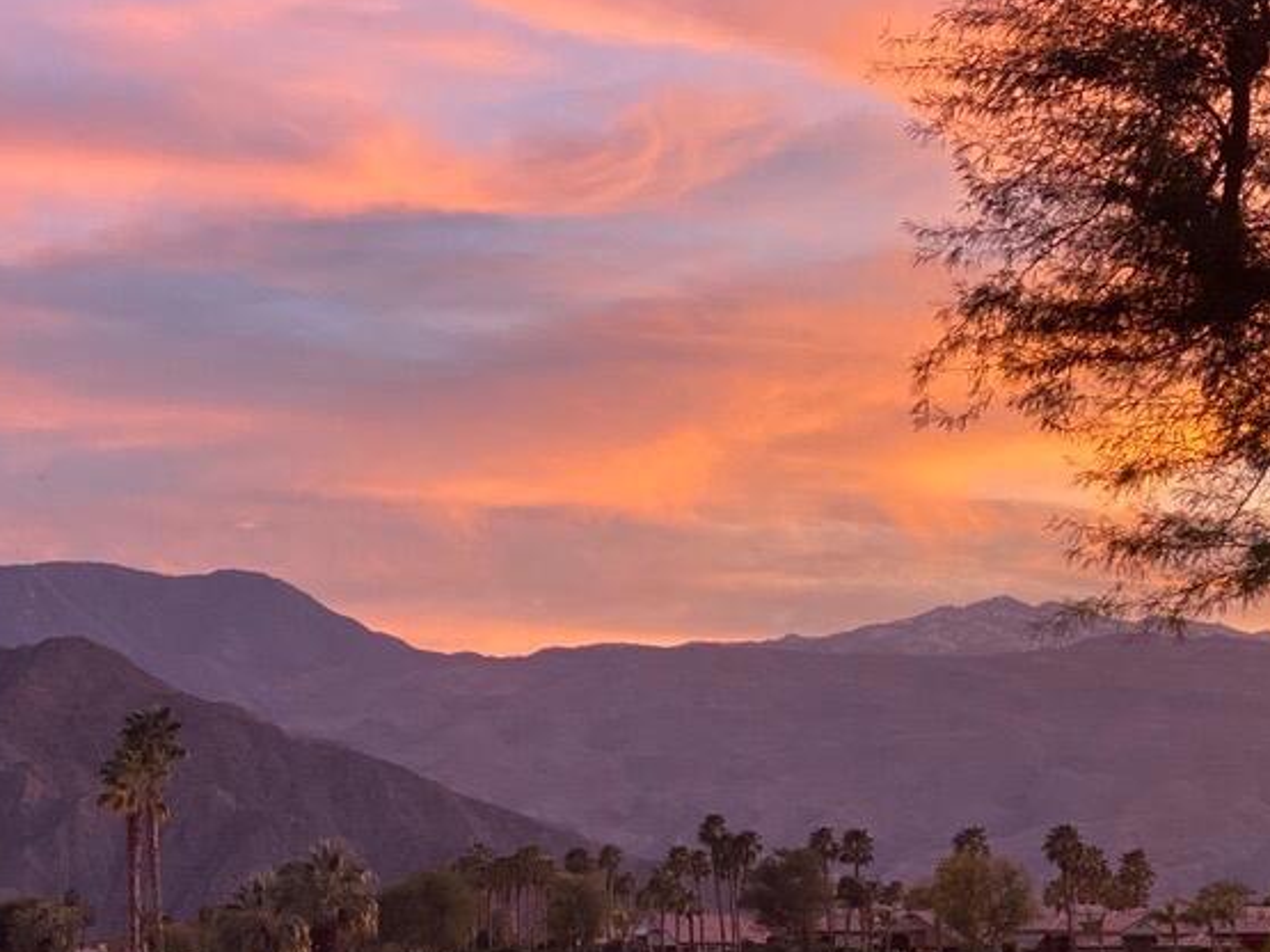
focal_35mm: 96
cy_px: 469
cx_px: 419
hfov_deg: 20.4
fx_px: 3521
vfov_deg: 15.4
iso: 160
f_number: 2
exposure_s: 1/122
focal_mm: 6
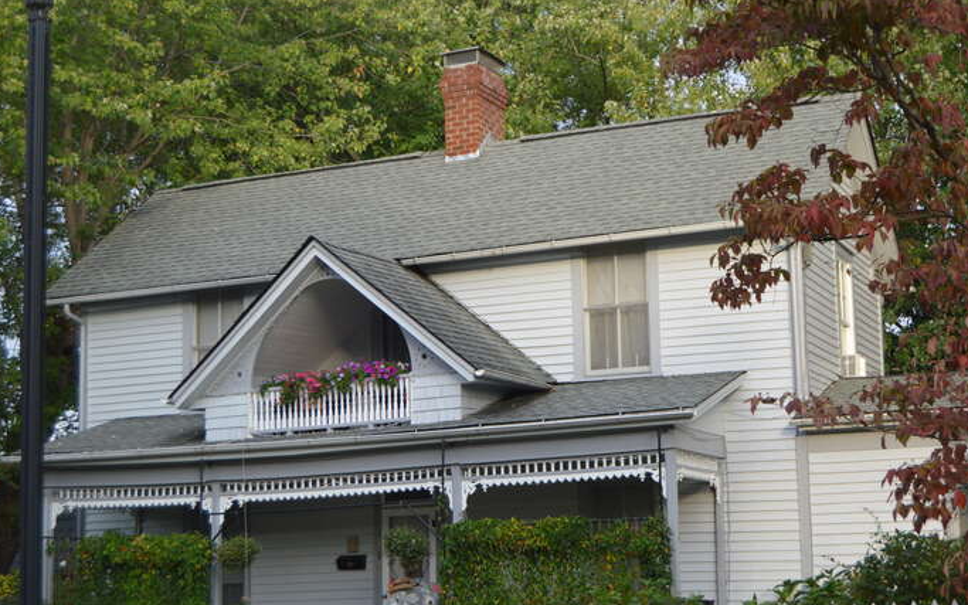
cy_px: 361
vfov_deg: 20.7
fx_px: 1651
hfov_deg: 32.7
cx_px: 512
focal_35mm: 63
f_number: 5.6
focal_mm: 35
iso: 220
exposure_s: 1/125
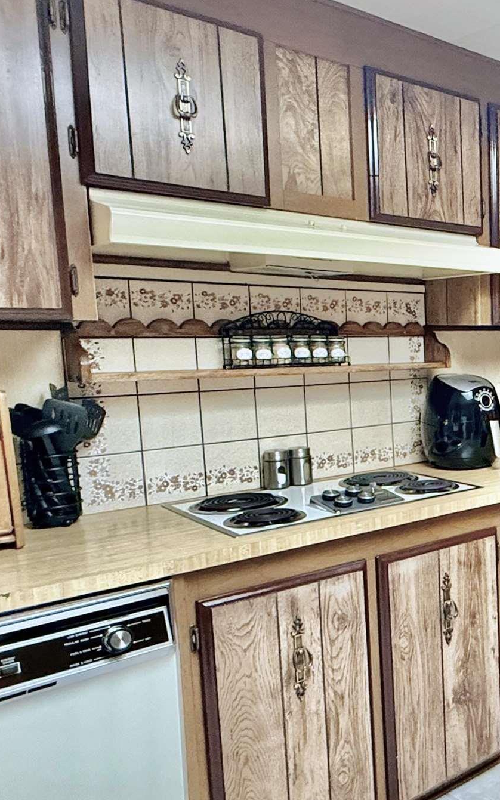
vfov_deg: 56.7
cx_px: 624
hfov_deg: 30.6
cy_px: 418
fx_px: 741
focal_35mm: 34
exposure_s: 1/60
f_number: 2.2
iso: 640
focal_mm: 2.22
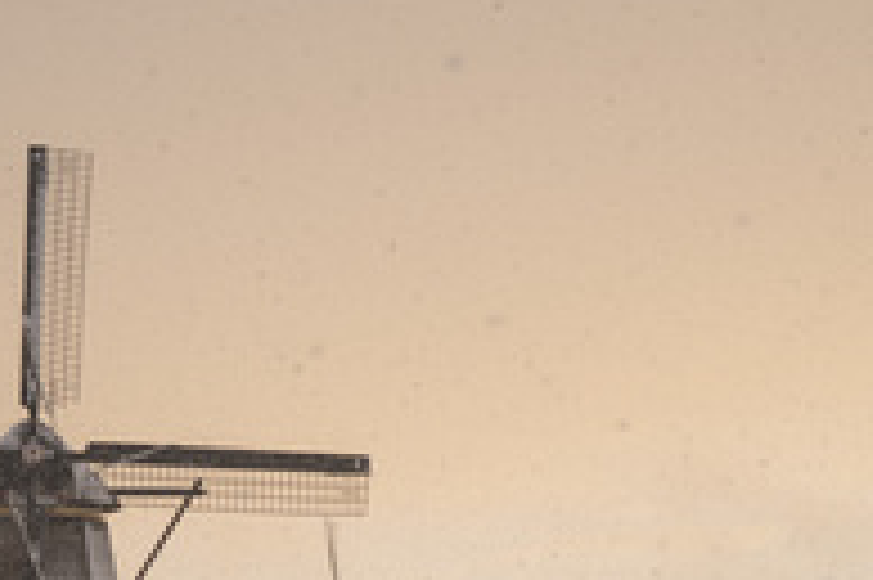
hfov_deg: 17.9
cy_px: 605
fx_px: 2762
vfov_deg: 11.8
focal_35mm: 114
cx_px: 540
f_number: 2.8
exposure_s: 1/1000
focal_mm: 48
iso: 250
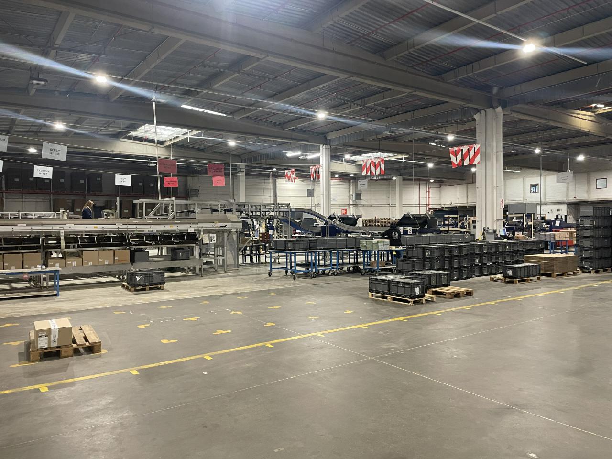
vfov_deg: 53.1
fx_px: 460
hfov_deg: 67.3
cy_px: 230
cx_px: 306
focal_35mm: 26
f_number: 1.6
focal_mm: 4.2
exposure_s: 1/50
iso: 125
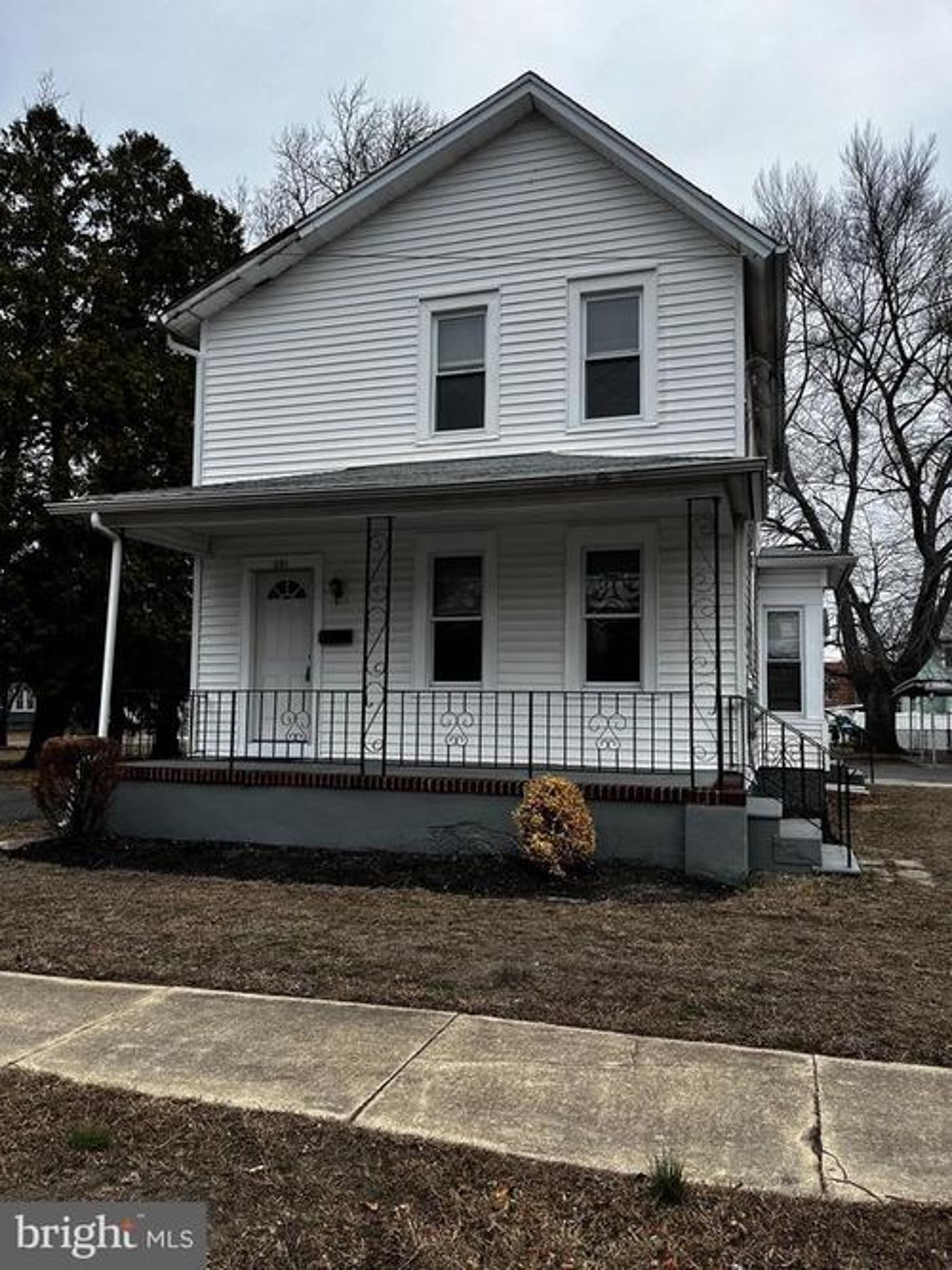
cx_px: 476
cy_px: 635
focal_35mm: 26
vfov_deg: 67.3
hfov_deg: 53.0
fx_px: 954
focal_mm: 5.1
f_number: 1.6
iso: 50
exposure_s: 1/845
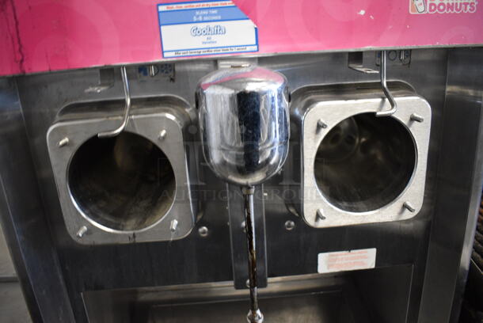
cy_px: 162
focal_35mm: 27
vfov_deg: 48.0
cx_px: 242
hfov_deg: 67.3
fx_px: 363
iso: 2000
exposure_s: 1/125
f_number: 3.5
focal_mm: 18
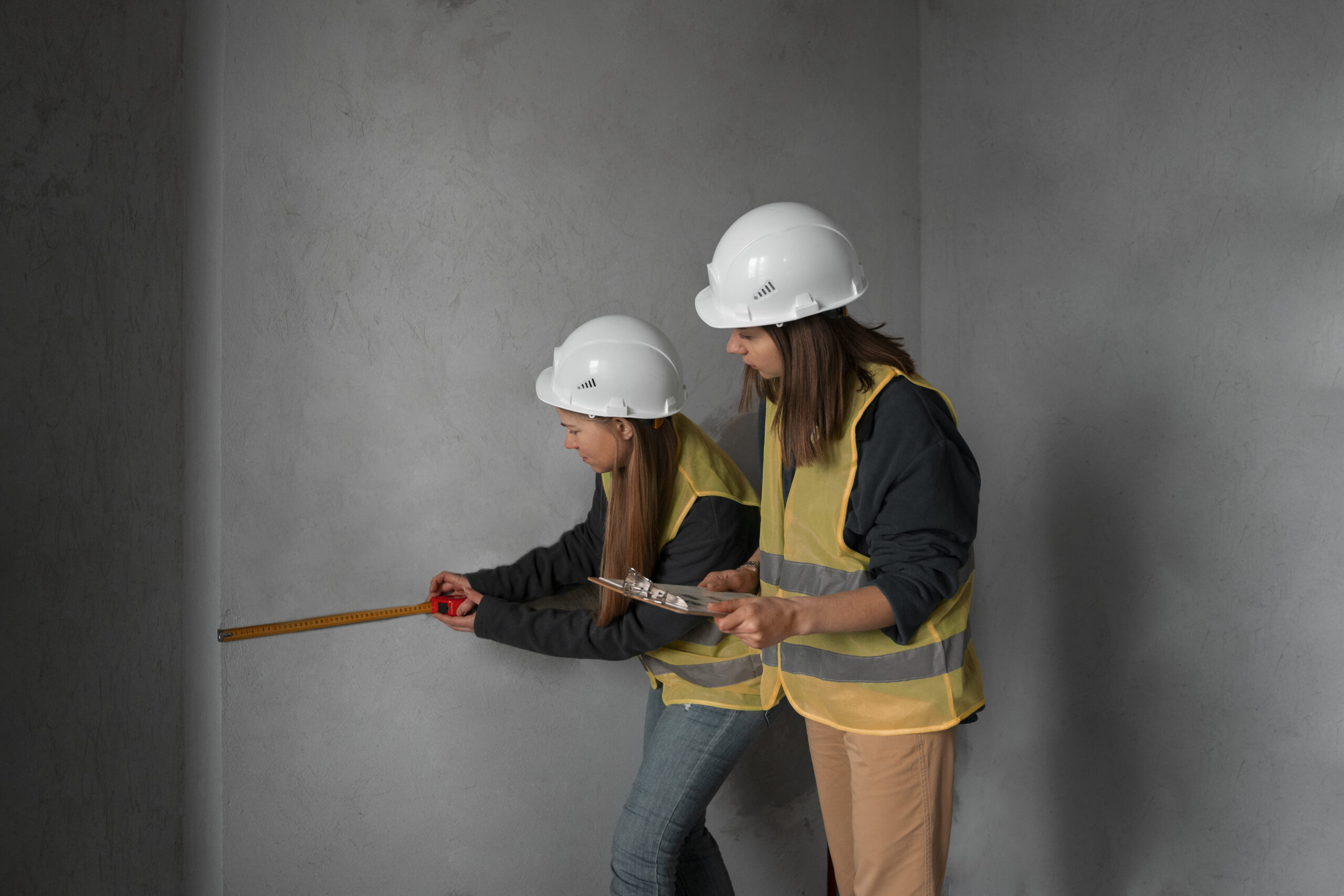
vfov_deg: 42.3
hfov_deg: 60.3
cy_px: 448
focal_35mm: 31
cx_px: 672
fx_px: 1157
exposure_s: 1/250
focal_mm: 31
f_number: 2.8
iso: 1600
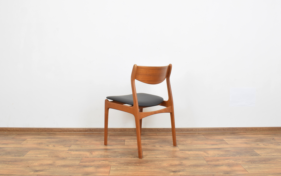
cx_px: 141
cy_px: 84
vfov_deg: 37.3
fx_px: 260
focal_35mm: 34
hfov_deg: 56.7
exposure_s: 4
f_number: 25
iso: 100
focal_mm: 22
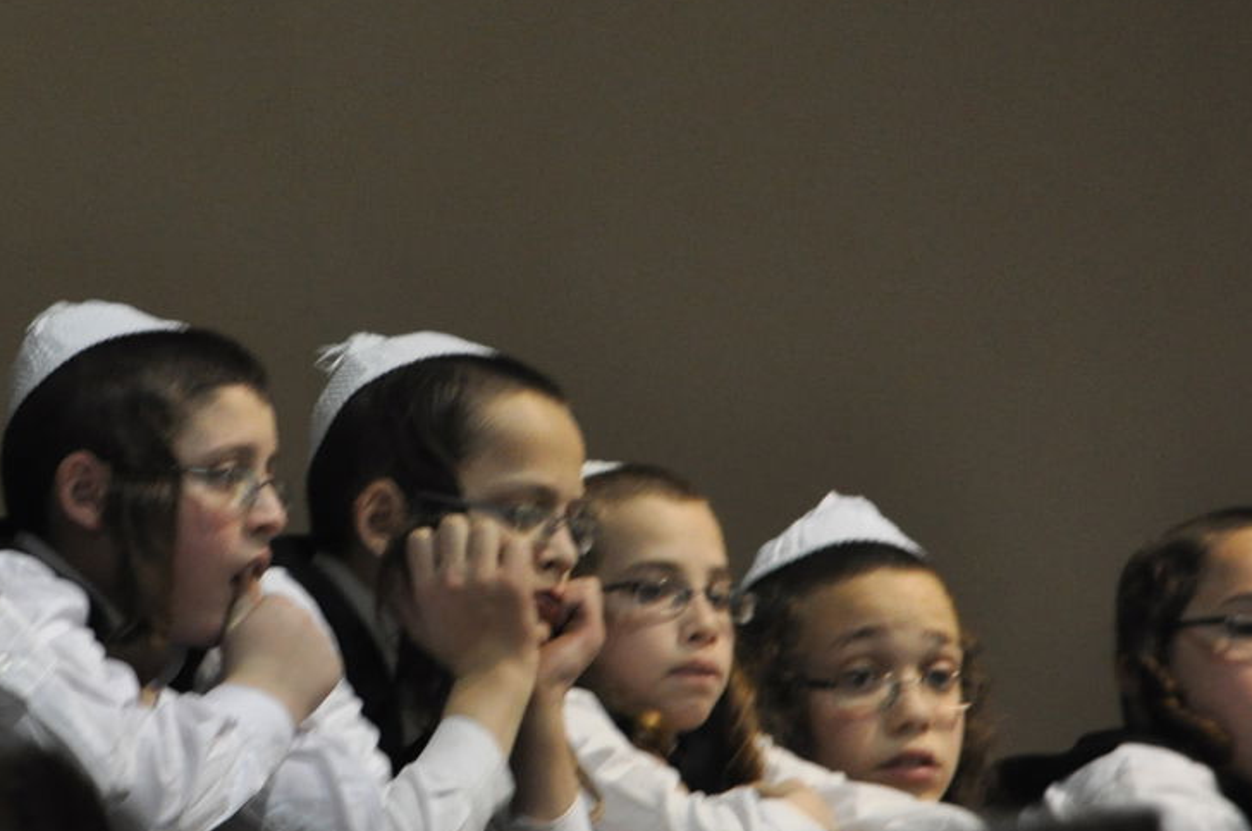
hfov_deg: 3.6
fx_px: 20036
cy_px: 514
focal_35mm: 577
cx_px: 213
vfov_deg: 2.4
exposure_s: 1/80
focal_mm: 200
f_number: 5.6
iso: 1250
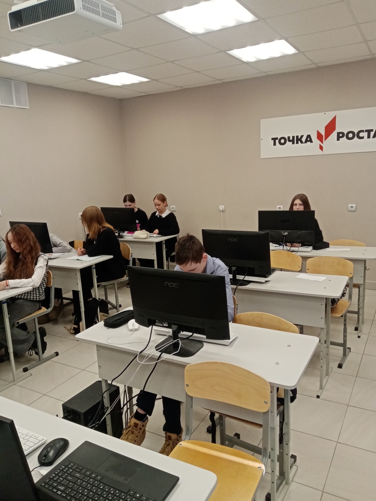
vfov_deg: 67.3
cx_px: 188
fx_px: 377
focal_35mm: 26
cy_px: 250
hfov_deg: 53.1
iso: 128
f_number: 1.8
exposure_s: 1/100
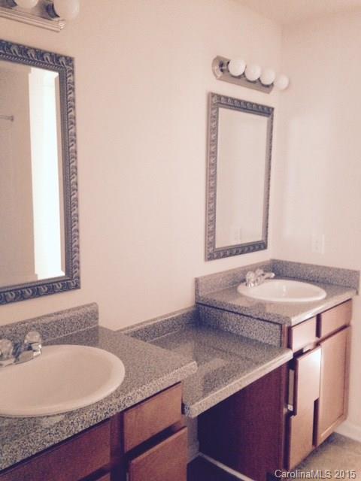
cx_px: 180
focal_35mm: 33
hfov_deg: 42.9
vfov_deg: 55.4
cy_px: 240
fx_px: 459
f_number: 2.4
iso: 400
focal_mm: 4.12
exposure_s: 1/17
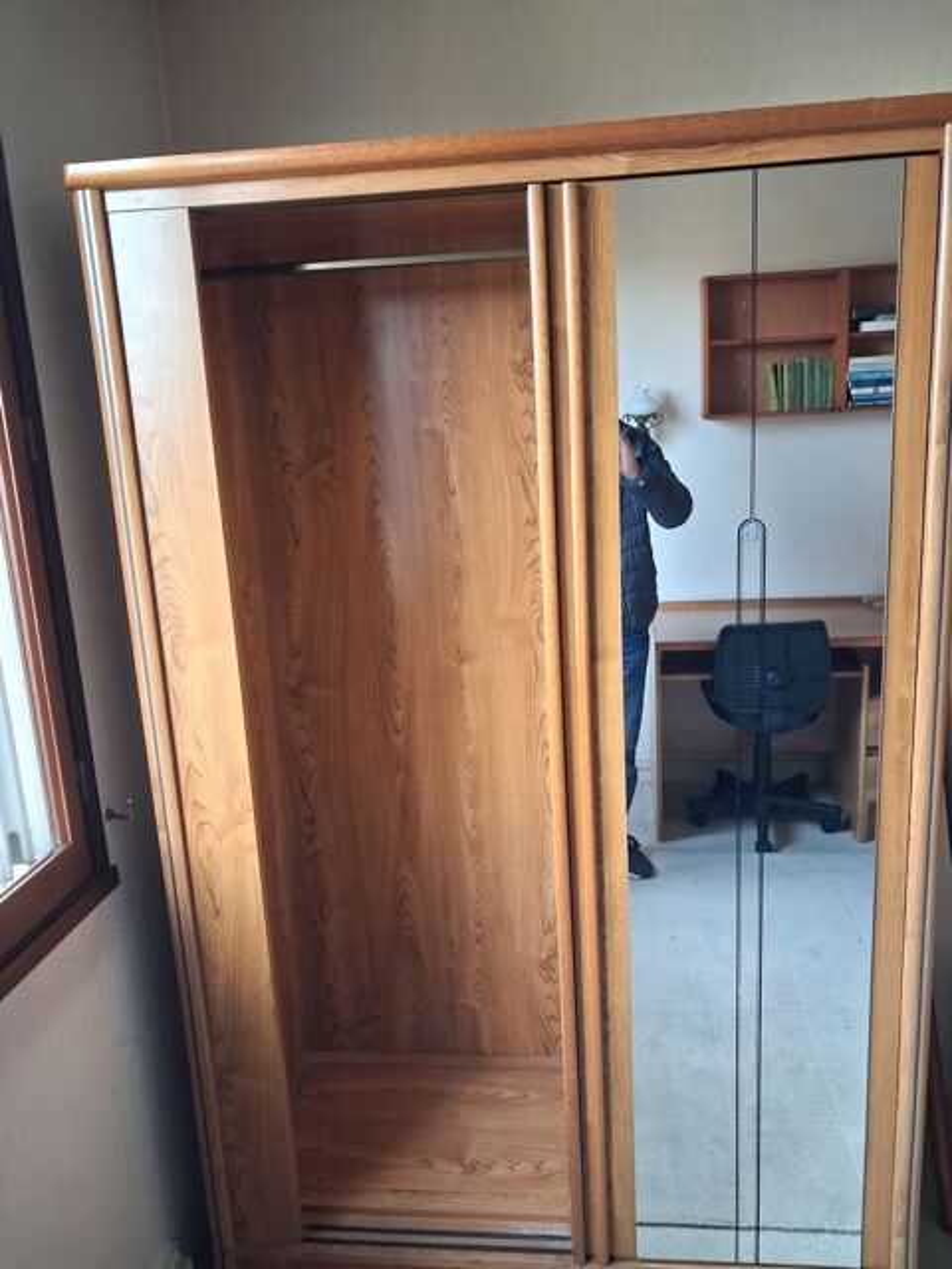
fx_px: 990
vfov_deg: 65.3
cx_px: 476
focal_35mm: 27
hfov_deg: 51.4
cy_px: 634
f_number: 1.8
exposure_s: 1/50
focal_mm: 4
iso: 250
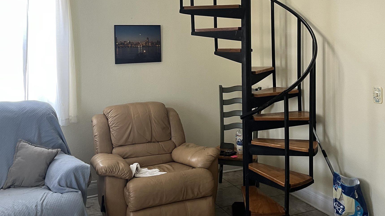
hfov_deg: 52.8
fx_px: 388
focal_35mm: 38
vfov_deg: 30.3
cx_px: 194
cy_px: 37
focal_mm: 5.1
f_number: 1.6
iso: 125
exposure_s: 1/60
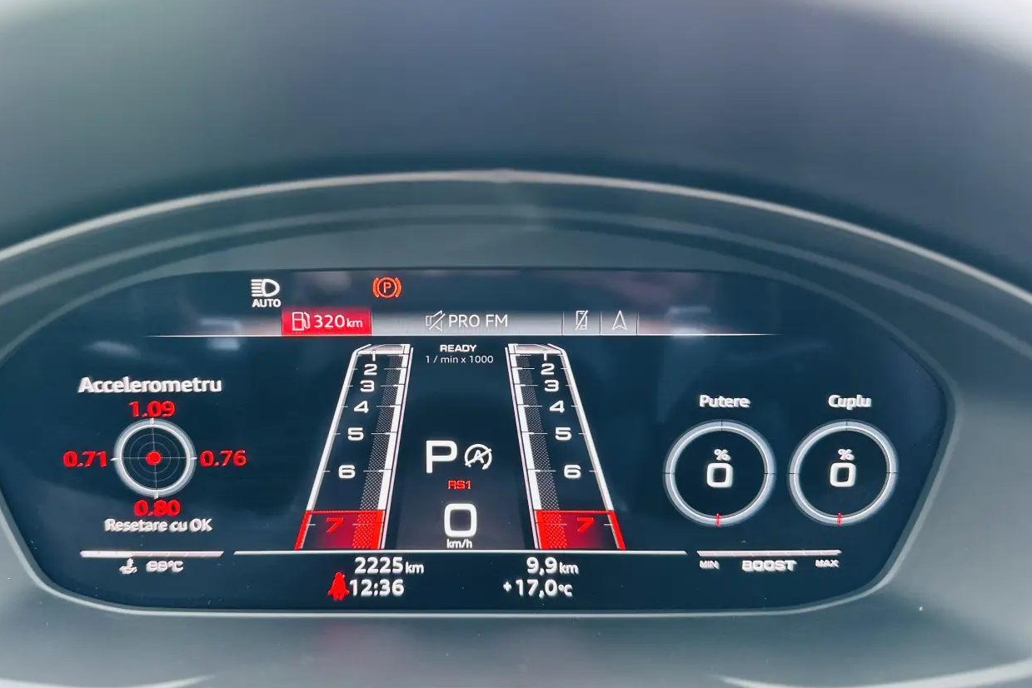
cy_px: 307
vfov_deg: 44.9
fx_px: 831
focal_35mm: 29
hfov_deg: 63.4
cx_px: 446
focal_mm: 6.86
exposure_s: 1/81
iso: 250
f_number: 1.78
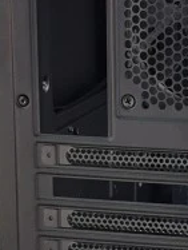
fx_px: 1263
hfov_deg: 8.5
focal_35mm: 175
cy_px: 184
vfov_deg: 11.3
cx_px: 169
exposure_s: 1/162
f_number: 1.6
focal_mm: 5.56
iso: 50
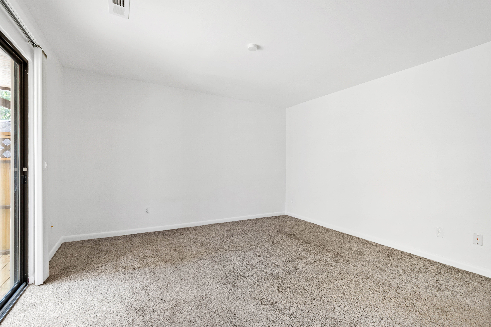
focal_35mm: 15
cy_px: 164
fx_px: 205
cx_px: 246
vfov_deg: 77.3
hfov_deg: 100.4
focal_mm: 10
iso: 100
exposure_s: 1/2
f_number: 8
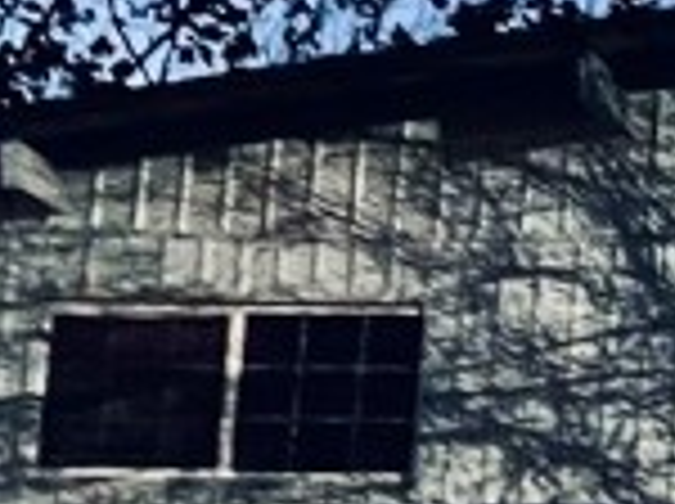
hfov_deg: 9.5
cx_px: 1791
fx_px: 3465
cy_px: 270
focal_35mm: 178
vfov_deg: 8.3
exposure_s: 1/30
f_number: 1.6
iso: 800
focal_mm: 5.1
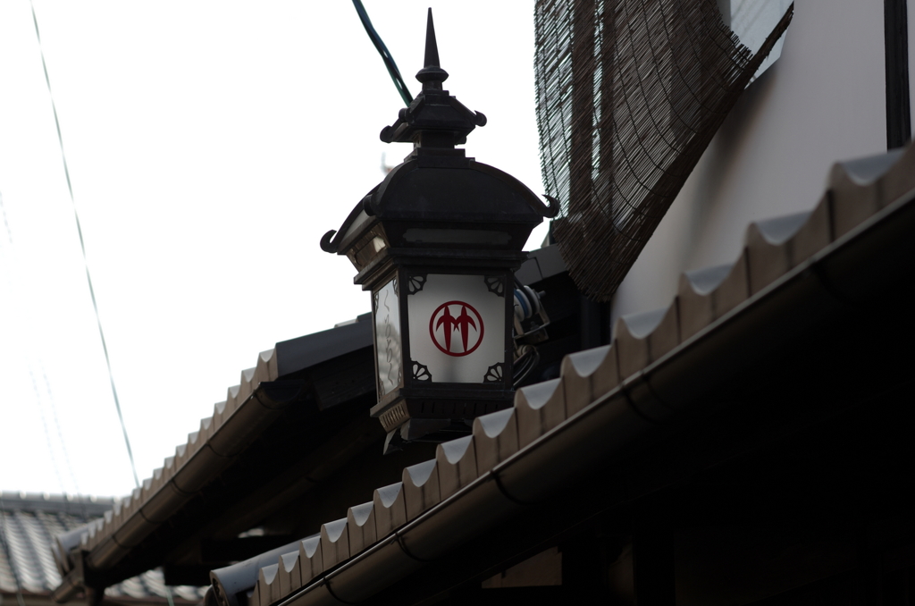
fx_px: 2663
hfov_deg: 19.5
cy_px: 303
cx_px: 458
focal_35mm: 105
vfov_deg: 13.0
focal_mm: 70
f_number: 4
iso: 100
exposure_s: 1/400
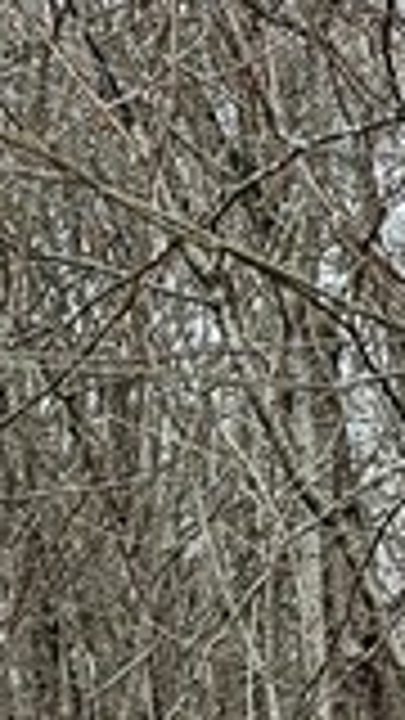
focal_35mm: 160
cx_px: 1210
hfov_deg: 6.8
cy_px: 1138
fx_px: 3055
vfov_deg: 12.6
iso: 25
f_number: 1.7
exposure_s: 1/120
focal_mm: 6.3
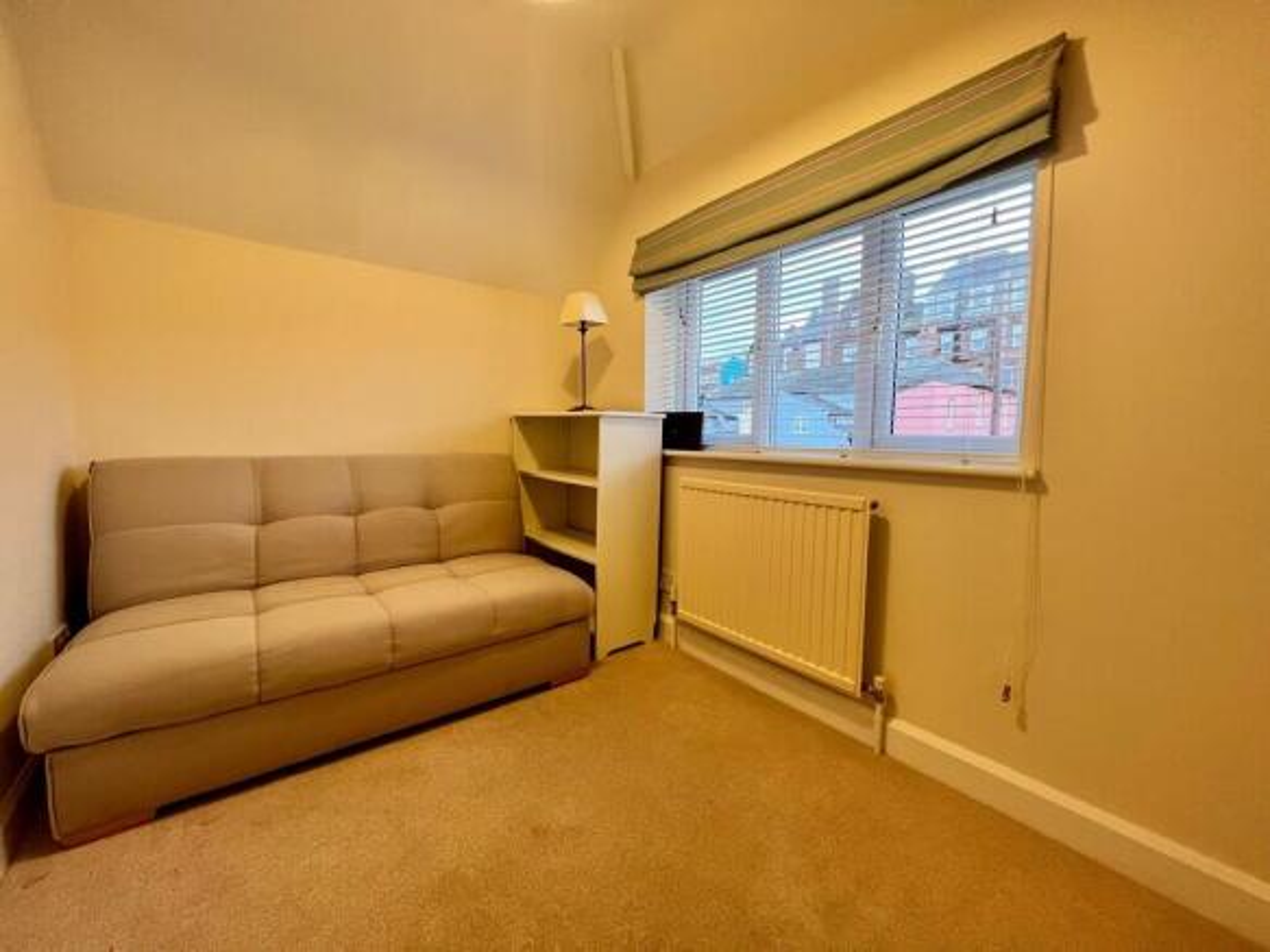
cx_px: 635
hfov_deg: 106.2
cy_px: 476
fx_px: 477
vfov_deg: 89.9
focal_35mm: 13
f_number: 1.8
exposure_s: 1/50
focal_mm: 1.57
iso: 125
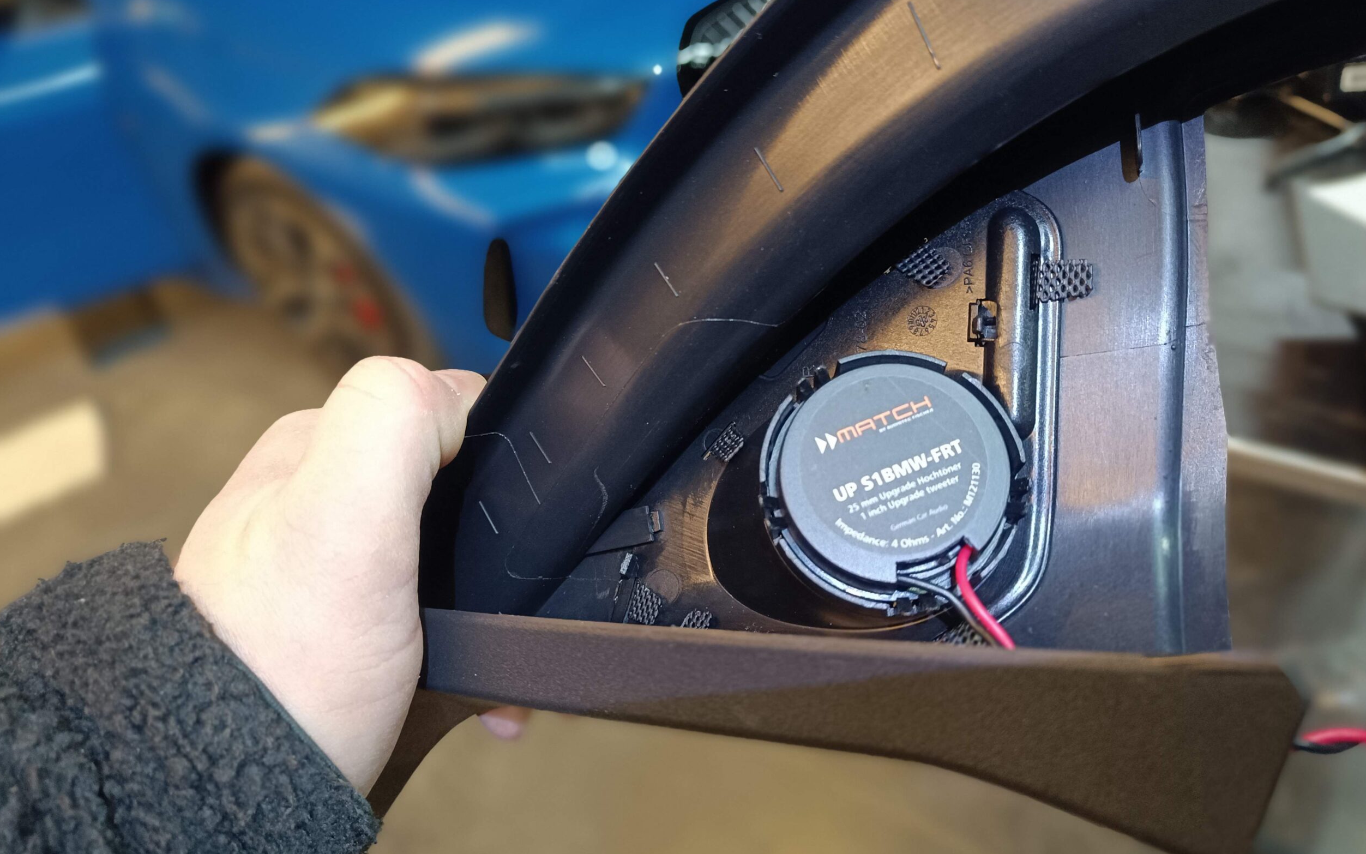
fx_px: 968
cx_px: 693
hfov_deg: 70.4
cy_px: 403
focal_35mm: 26
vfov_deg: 47.6
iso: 372
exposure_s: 1/50.3
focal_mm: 4.71
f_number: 1.79
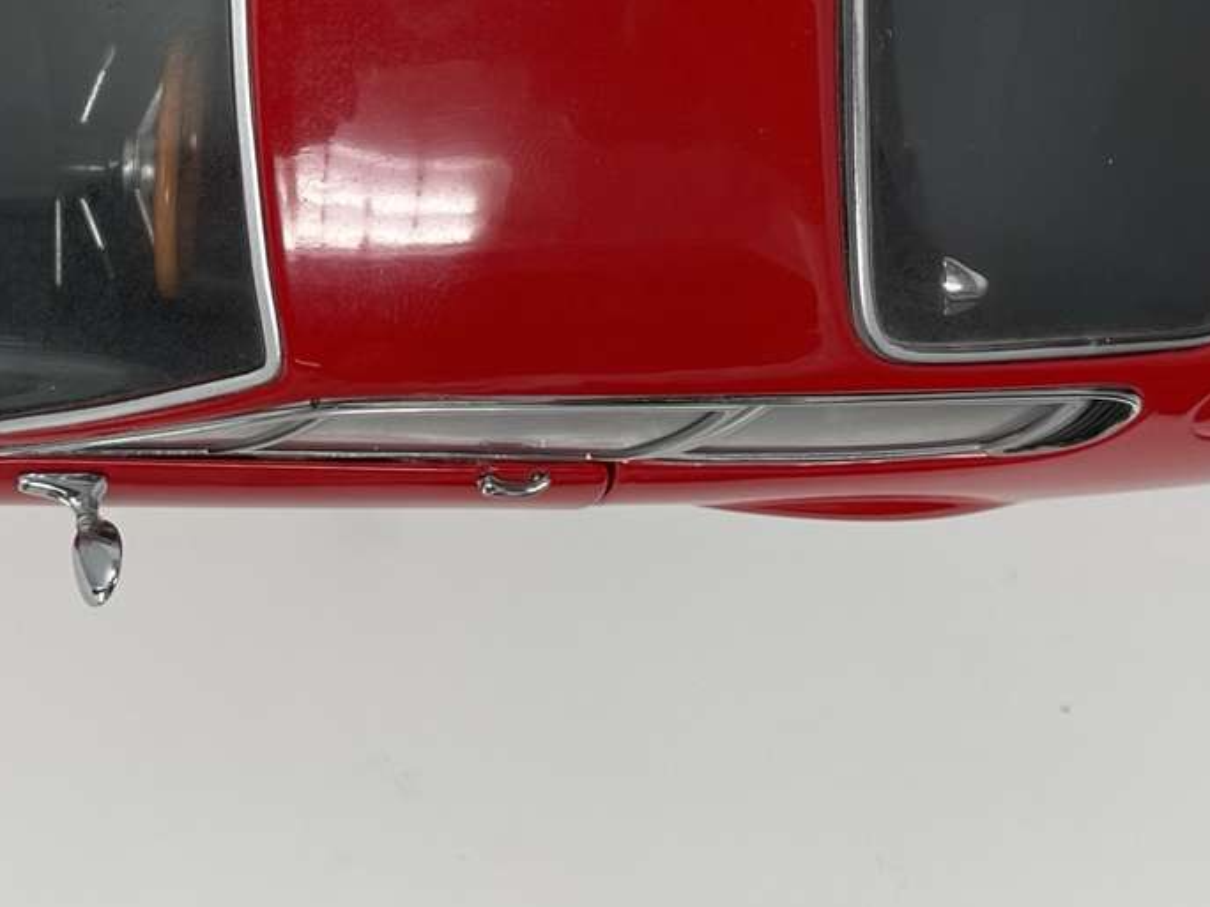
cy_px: -203
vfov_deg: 18.3
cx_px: -30
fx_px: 2657
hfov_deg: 24.4
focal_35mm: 76
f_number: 1.6
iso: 32
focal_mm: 4.2
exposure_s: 1/228
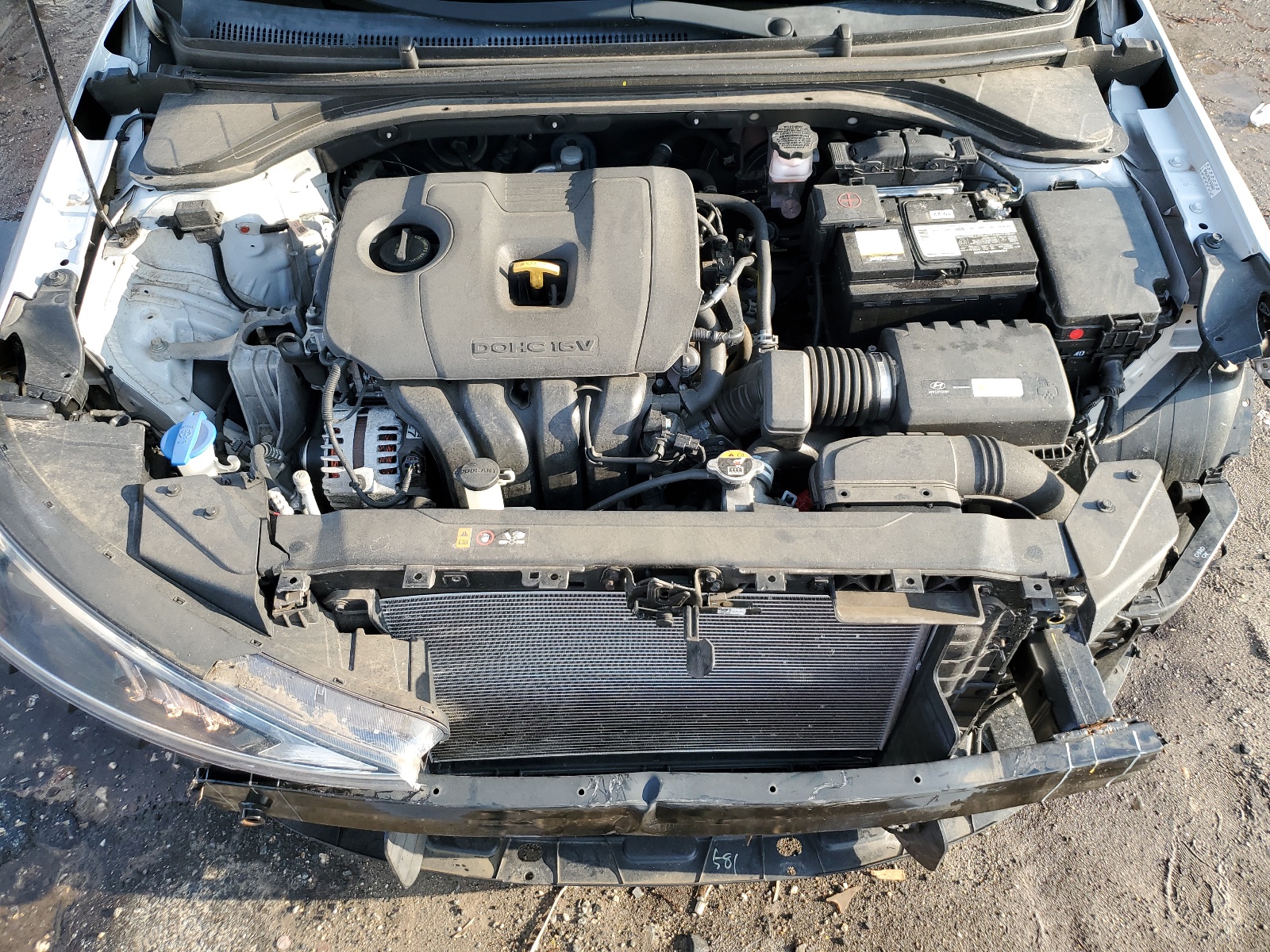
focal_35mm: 26
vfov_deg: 53.1
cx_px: 635
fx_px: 954
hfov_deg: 67.3
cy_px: 476
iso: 50
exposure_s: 1/476
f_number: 1.5
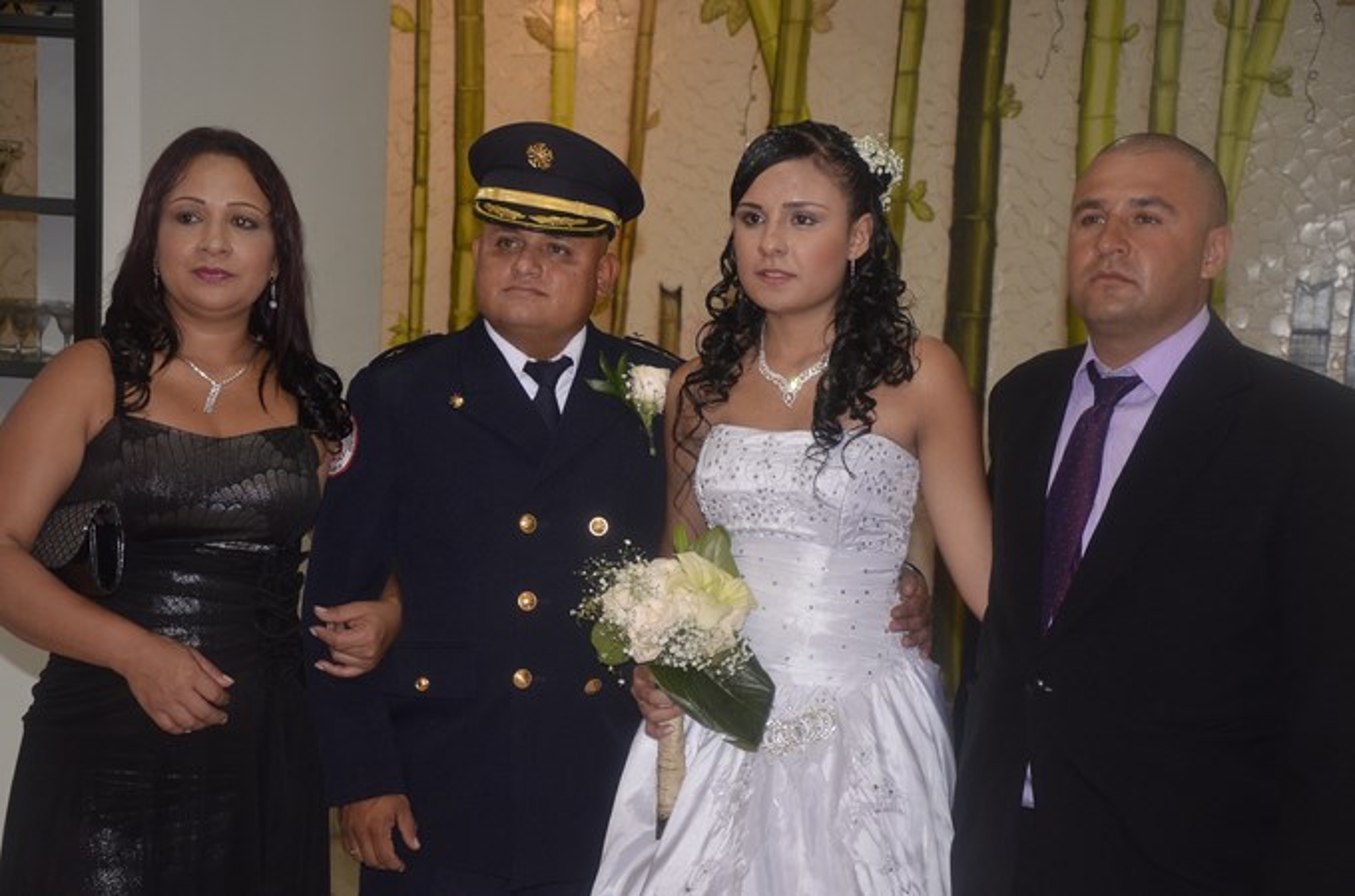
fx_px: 2366
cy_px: 448
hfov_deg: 32.0
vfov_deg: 21.5
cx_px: 678
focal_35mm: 63
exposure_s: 1/60
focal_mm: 42
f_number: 4.8
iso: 800
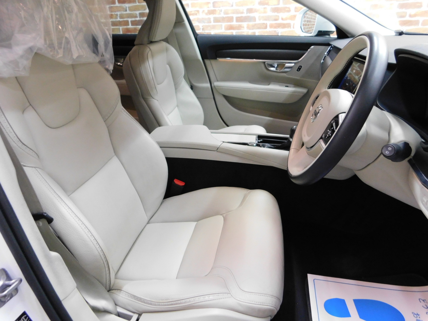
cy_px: 160
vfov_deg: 56.8
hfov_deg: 71.6
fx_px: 297
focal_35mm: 24
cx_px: 214
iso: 400
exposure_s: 1/13
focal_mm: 4.1
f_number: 3
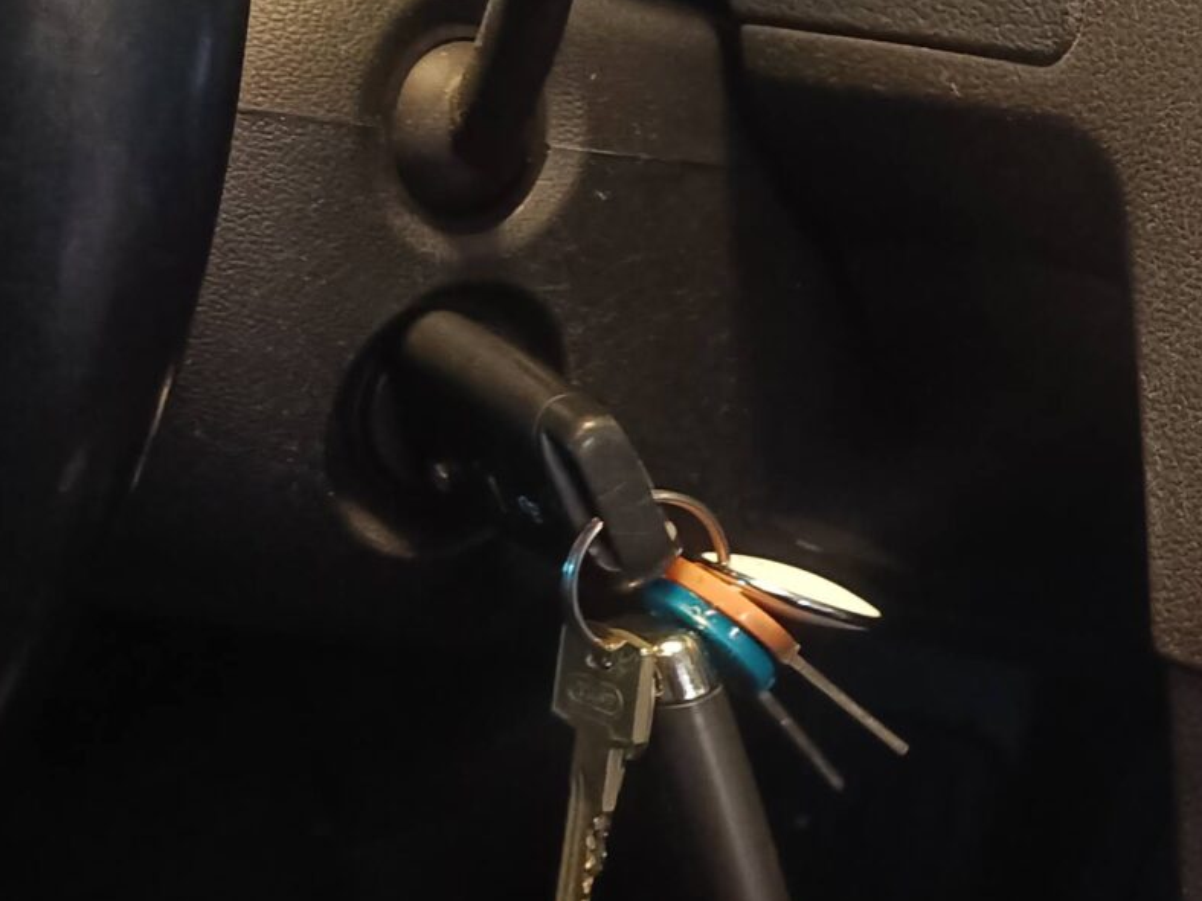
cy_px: 165
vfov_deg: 18.7
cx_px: 1763
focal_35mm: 78
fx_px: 2708
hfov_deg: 21.4
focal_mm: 5.59
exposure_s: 1/25
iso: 991
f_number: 1.88
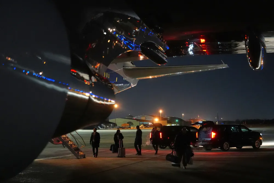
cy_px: 92
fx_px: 381
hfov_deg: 39.6
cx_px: 137
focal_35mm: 50
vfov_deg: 27.0
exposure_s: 1/60
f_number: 2
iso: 8000
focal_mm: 50
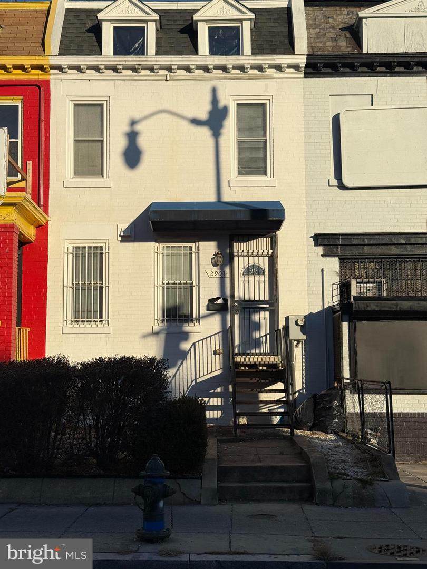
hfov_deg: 30.3
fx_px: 789
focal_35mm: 48
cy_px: 284
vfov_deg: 39.7
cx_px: 214
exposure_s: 1/9901
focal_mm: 6.76
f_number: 1.78
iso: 64
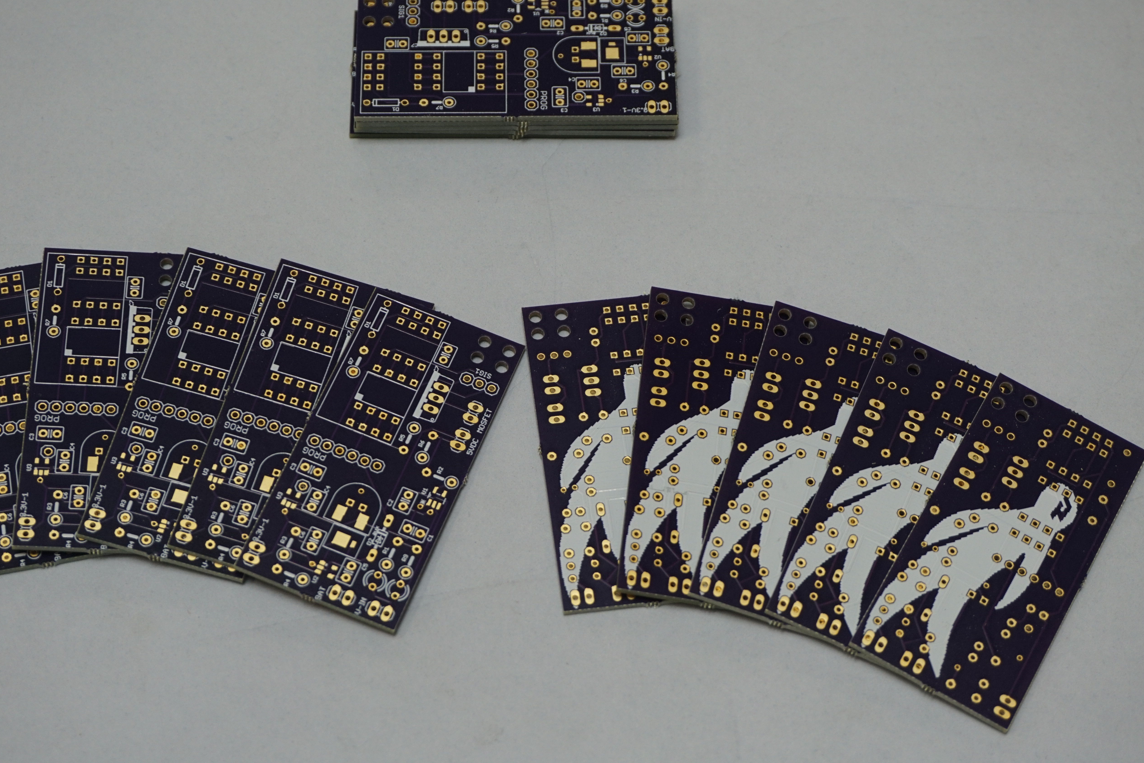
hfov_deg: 29.0
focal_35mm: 70
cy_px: 419
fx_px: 2211
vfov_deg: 19.6
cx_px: 530
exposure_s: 1/60
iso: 320
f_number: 5.6
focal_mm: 39
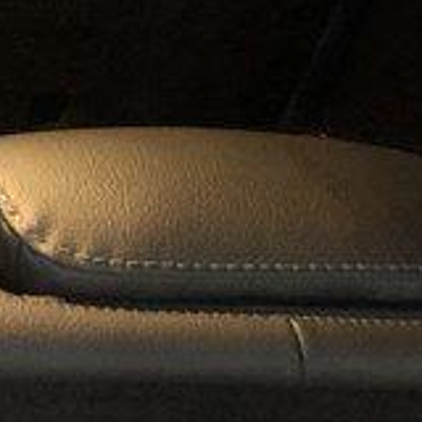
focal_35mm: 108
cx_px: -393
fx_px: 1490
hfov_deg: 13.9
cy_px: -244
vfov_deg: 14.8
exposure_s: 1/4
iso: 125
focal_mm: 4
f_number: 1.8
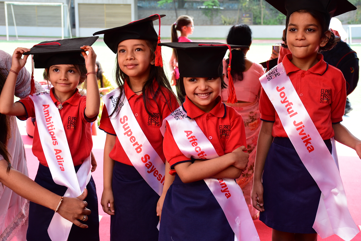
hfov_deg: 31.4
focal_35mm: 64
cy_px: 120
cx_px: 184
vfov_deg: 21.3
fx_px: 642
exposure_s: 1/200
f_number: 7.1
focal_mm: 40
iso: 640
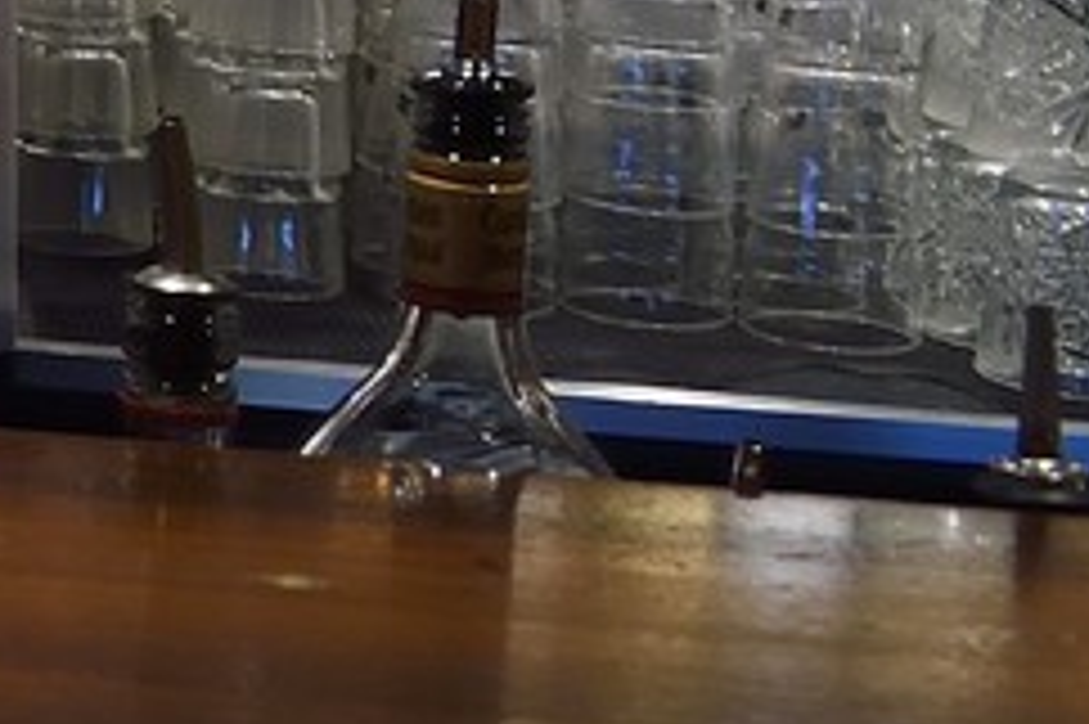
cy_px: -715
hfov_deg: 9.5
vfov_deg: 8.2
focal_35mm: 159
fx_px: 4806
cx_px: -2344
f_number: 5.6
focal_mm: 24
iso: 1000
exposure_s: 1/6
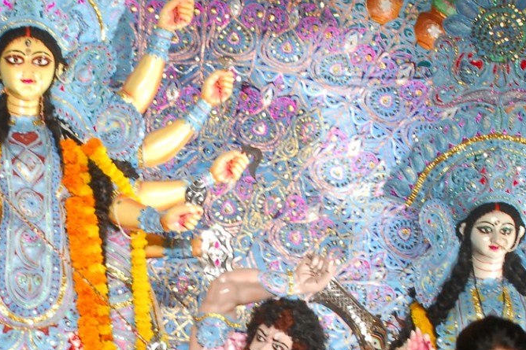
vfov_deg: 8.0
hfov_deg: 12.0
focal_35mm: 171
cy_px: 377
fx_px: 2498
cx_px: 130
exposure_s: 1/125
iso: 400
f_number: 4.5
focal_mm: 38
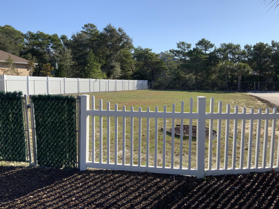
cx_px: 140
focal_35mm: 29
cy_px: 104
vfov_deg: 48.2
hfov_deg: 61.7
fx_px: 234
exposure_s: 1/1786
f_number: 1.8
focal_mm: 3
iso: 16
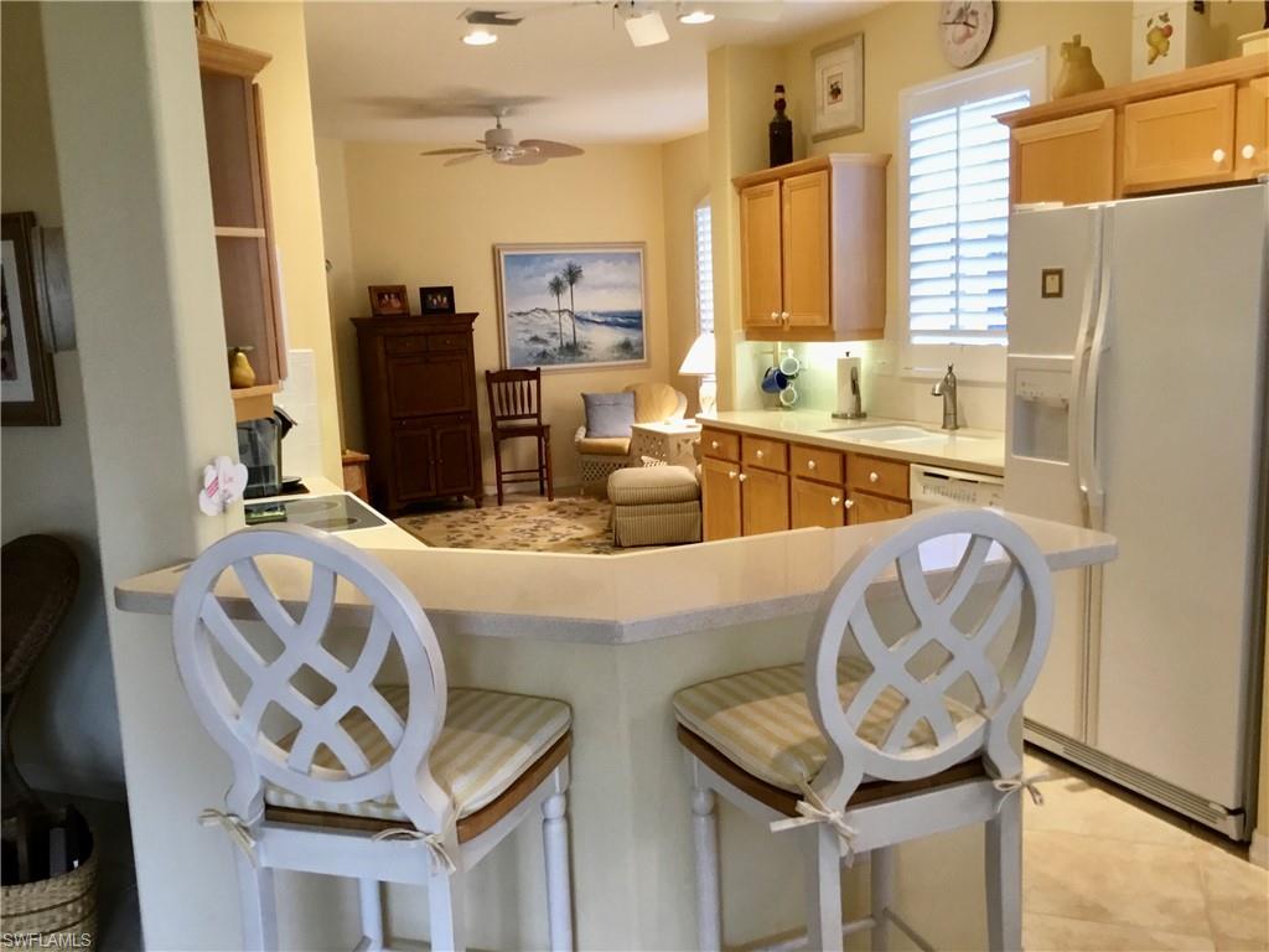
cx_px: 634
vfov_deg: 45.4
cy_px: 476
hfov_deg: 58.4
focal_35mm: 31
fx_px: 1136
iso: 80
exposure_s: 1/30
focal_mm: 3.3
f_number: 2.4
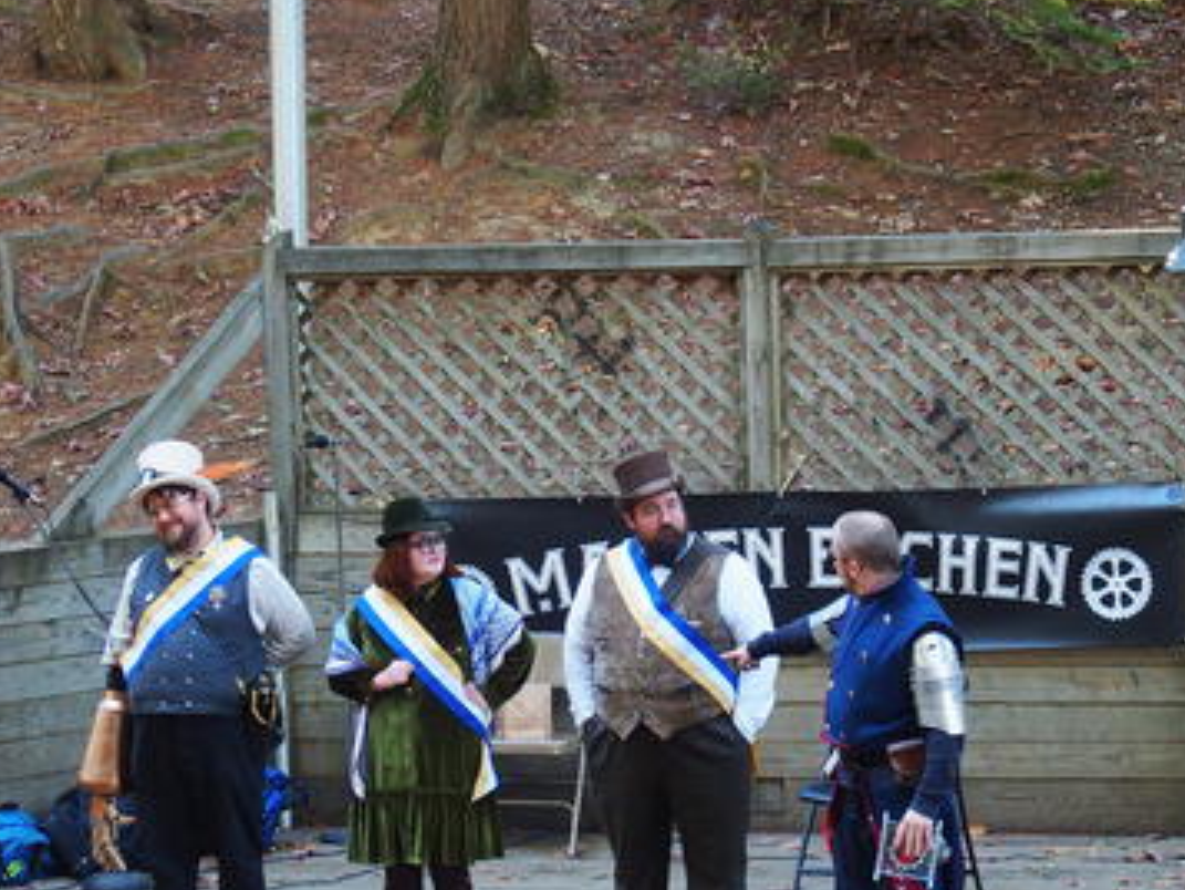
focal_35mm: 126
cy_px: 535
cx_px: 584
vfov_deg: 11.8
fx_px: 4315
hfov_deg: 15.6
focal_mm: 21.2
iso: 400
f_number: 2.8
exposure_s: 1/60
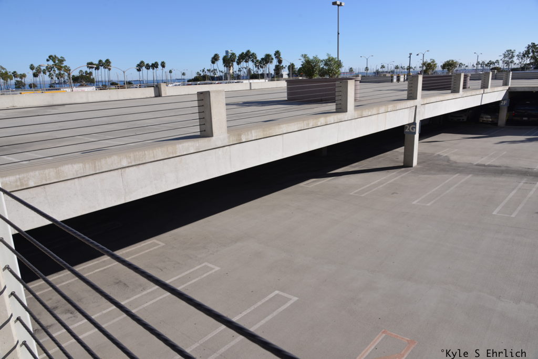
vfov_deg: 53.1
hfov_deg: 73.7
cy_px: 180
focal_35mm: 24
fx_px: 359
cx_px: 269
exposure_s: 1/400
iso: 200
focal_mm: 24
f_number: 8
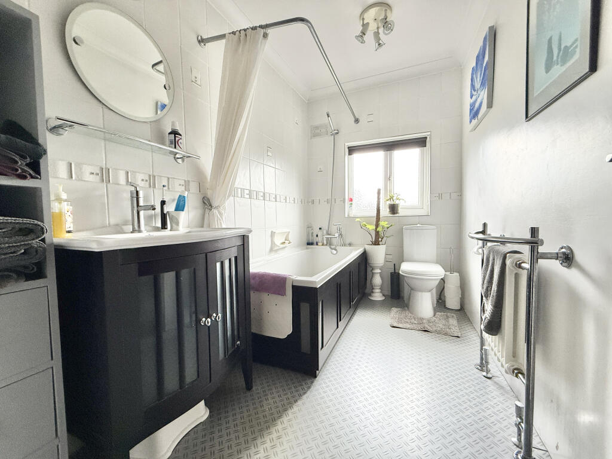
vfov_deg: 85.7
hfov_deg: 102.1
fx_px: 248
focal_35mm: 14
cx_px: 306
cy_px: 230
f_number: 2.2
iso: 200
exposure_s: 1/99
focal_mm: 2.22
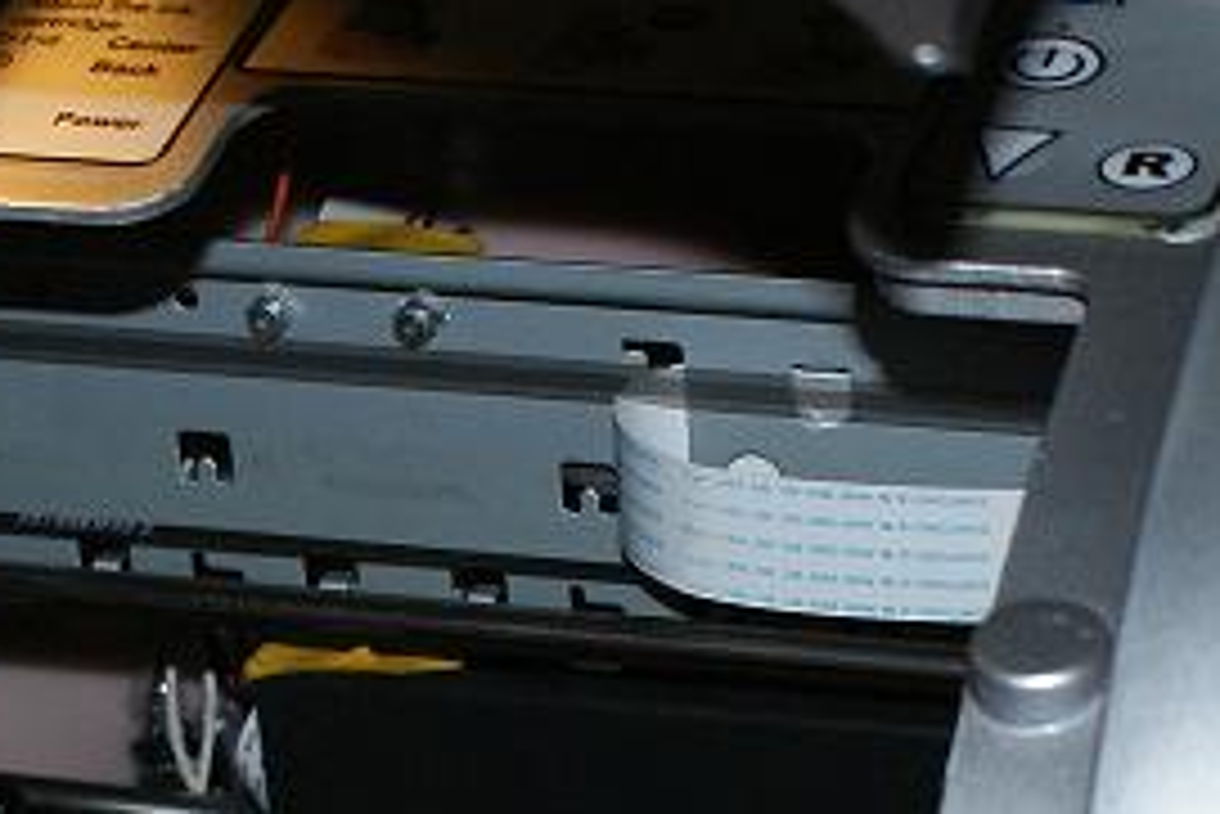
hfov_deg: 13.7
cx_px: 675
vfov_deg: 9.1
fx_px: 5086
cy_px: 841
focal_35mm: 150
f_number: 5.6
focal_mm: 28
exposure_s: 1/60
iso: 400
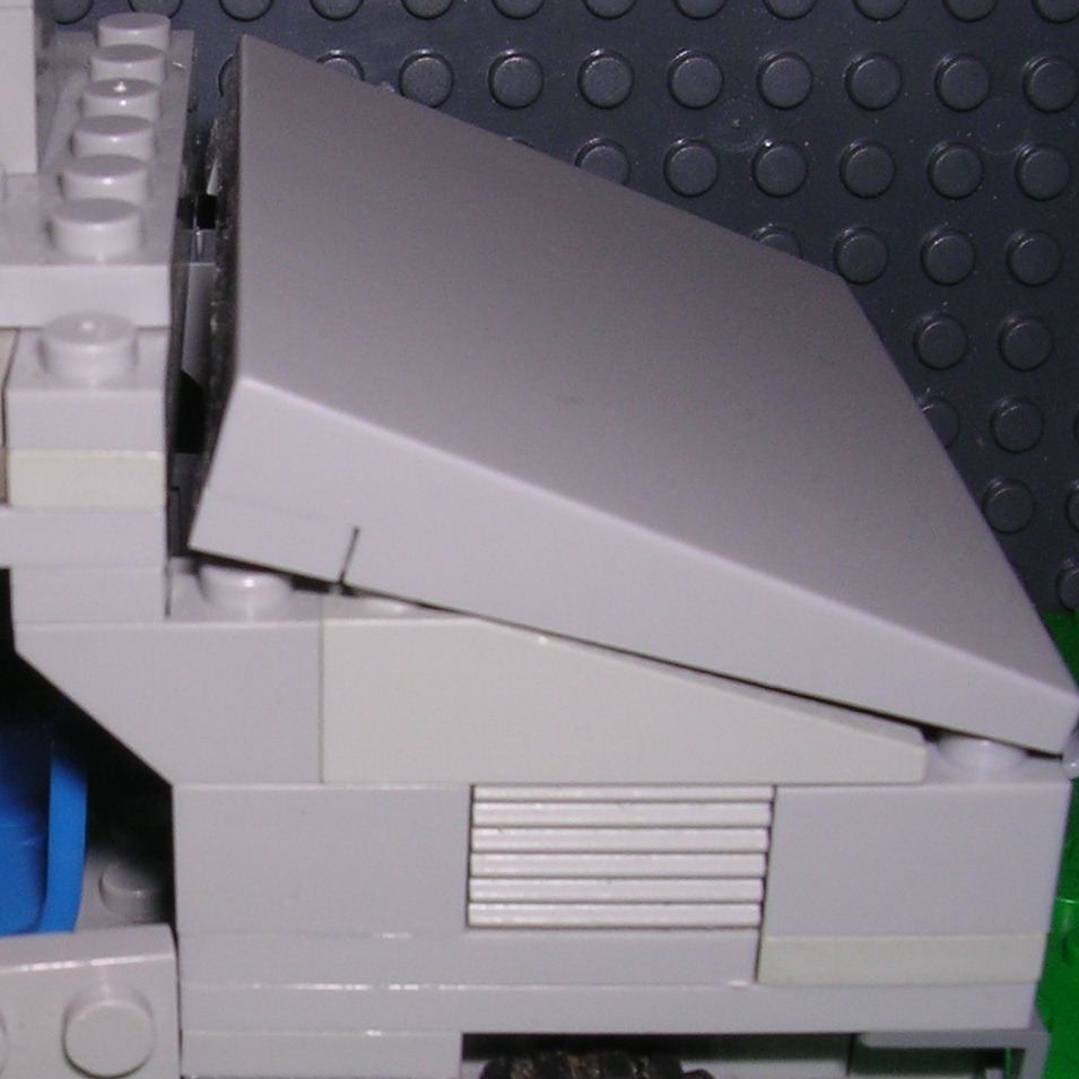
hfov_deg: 23.2
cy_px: 742
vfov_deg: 23.8
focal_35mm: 72
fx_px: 2539
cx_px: 54
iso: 100
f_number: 5.6
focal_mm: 5.8
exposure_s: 1/60.1
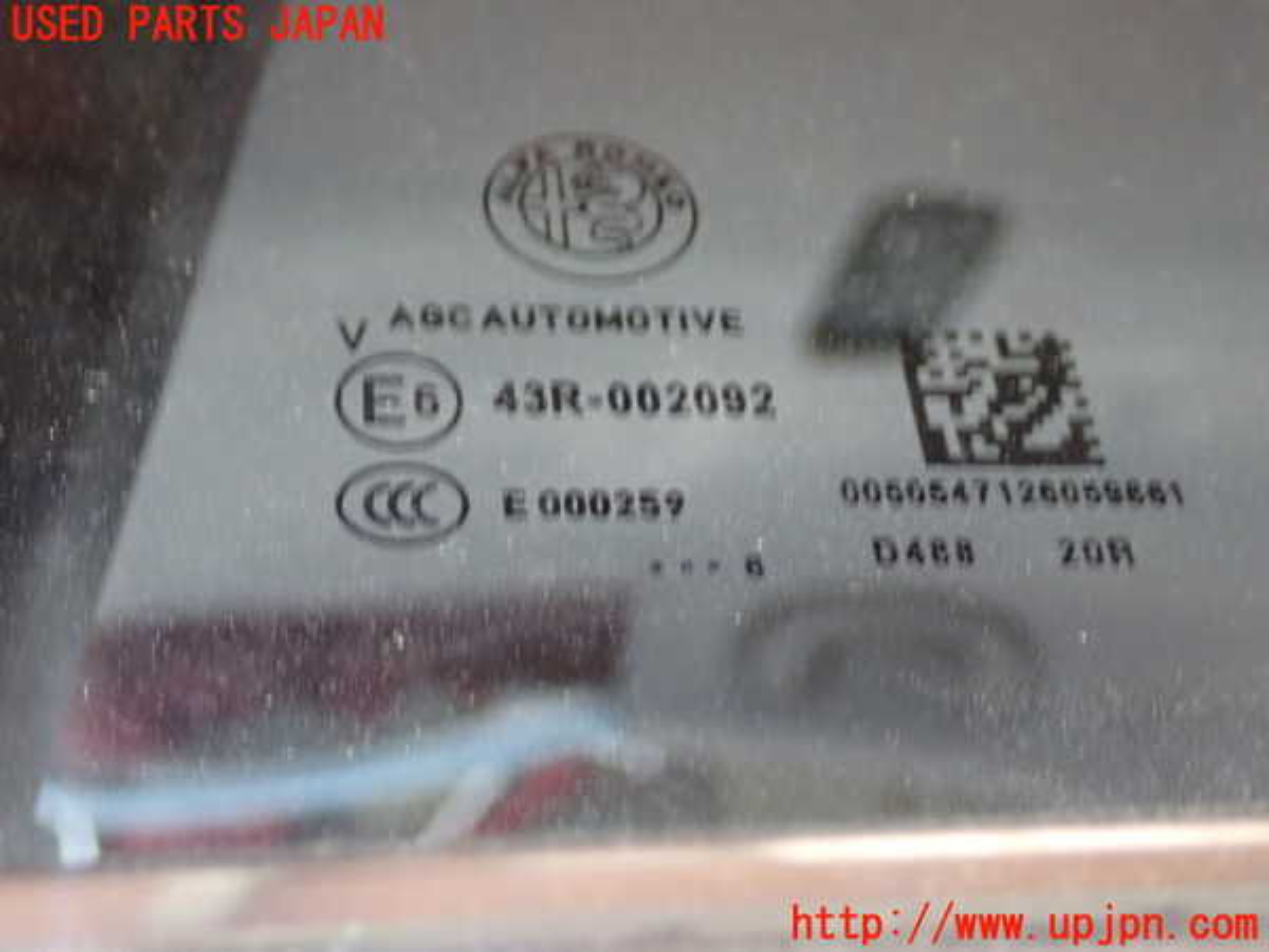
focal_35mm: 58
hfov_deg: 33.2
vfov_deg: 25.2
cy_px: 476
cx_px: 634
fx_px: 2126
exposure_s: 1/20
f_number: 3.5
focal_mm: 10.35
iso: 800
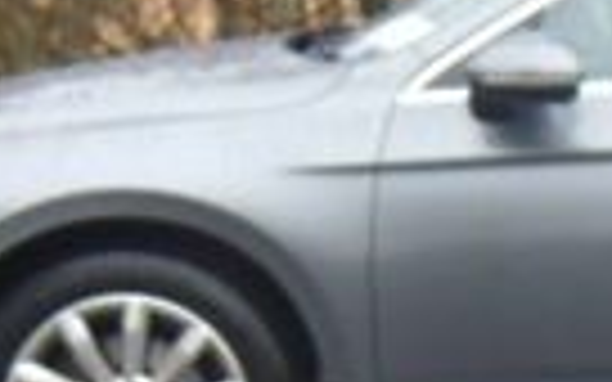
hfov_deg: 6.3
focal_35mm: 328
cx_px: 954
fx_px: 5471
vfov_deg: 4.0
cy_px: 508
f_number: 4.9
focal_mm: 12.5
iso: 112
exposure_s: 1/35
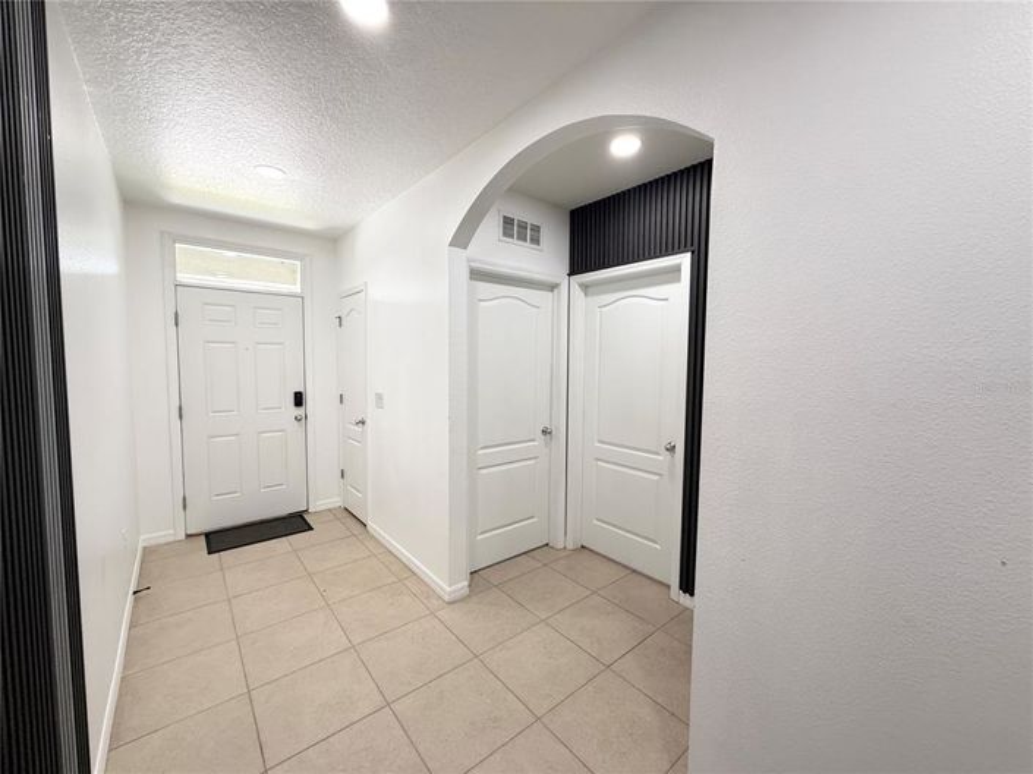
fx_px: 418
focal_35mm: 14
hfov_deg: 102.1
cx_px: 516
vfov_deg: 85.6
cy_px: 387
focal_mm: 2.22
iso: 160
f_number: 2.2
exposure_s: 1/120
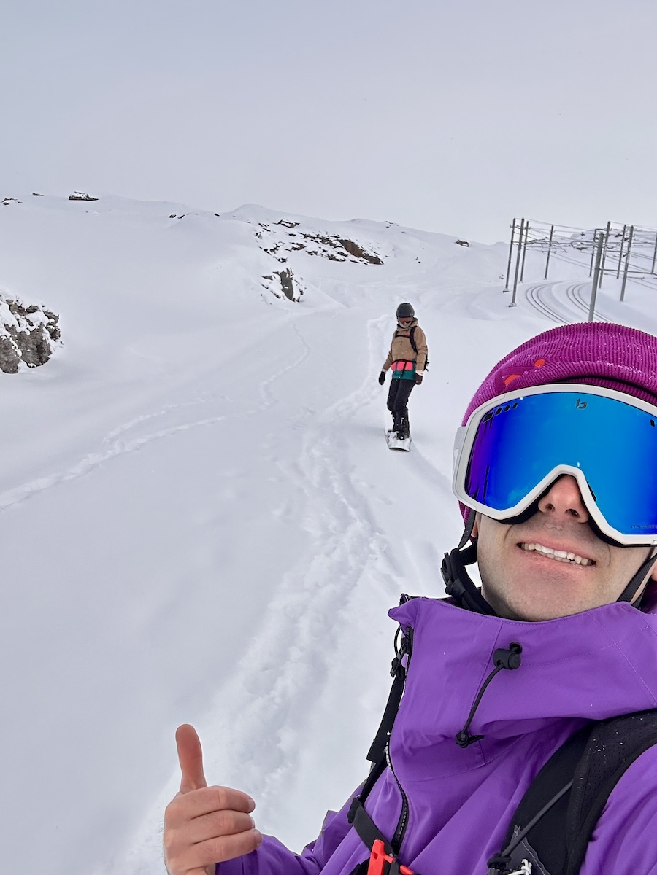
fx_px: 759
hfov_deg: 46.8
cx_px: 328
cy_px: 438
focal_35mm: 30
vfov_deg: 60.0
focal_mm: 2.69
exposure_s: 1/1383
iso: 25
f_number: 1.9
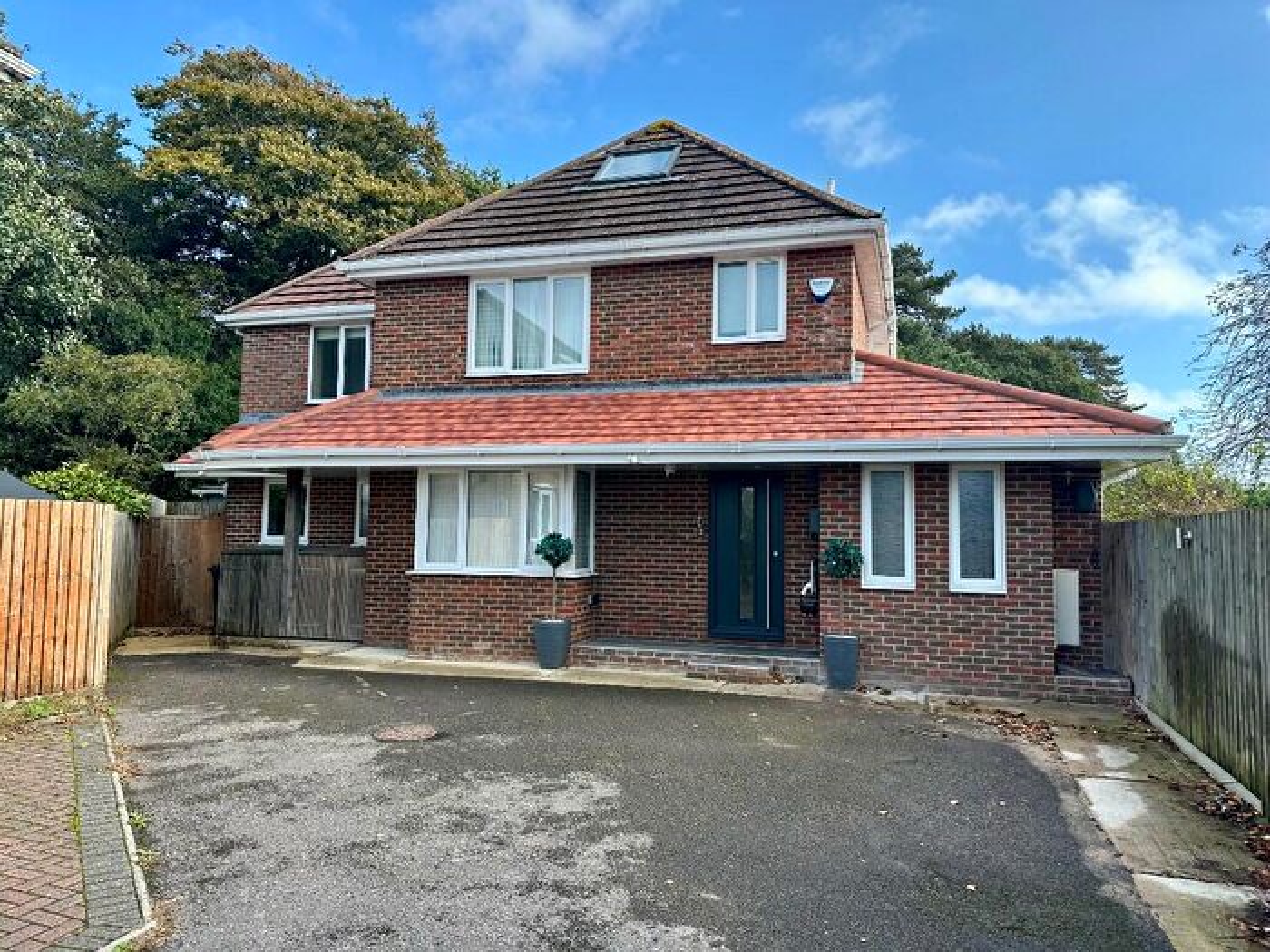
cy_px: 476
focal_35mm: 24
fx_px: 881
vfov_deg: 56.8
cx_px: 635
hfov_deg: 71.6
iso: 80
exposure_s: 1/1029
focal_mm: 6.86
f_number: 1.78
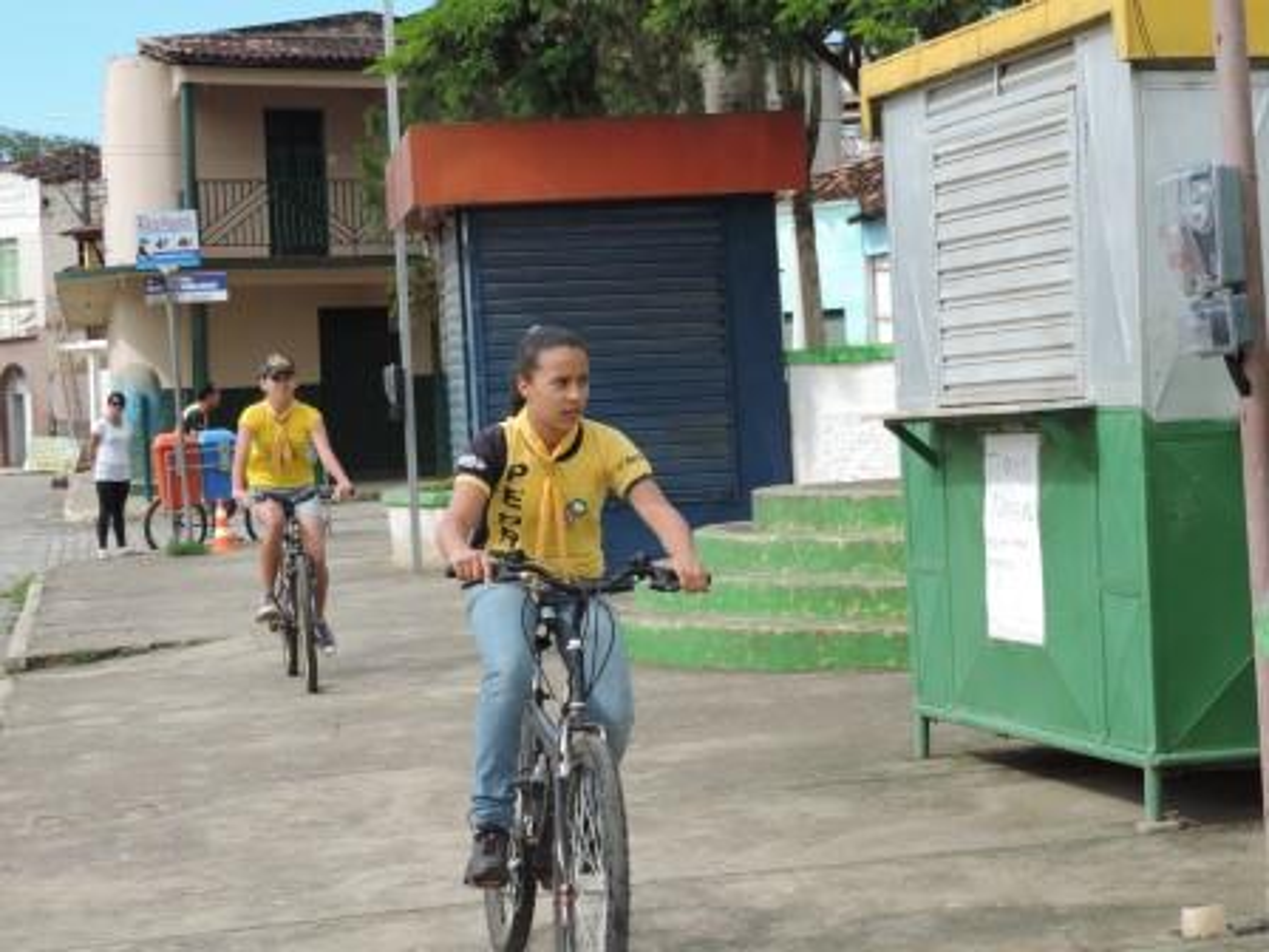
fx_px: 3116
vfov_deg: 17.4
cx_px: 634
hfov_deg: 23.0
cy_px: 476
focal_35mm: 85
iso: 80
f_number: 4
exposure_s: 1/400
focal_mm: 15.1
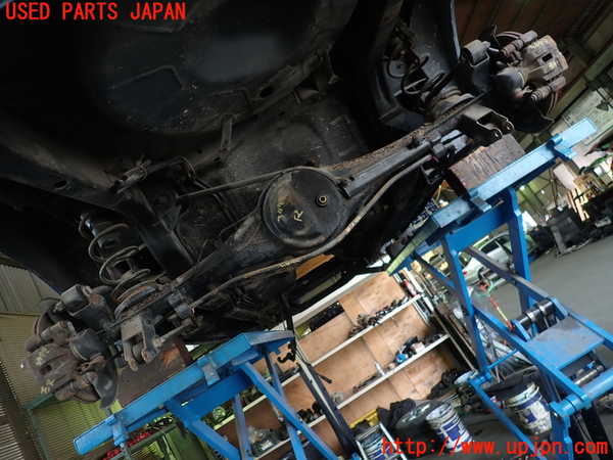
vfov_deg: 54.9
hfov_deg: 69.4
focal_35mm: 25
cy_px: 230
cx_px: 306
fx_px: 443
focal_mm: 4.5
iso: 160
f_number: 2
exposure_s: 1/60
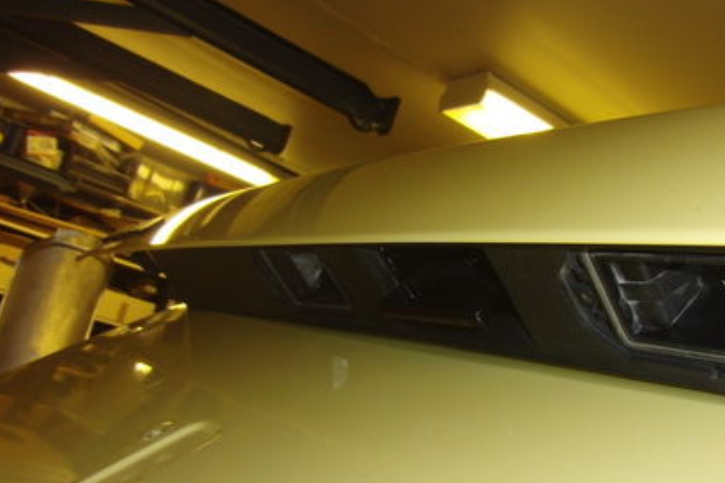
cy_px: 294
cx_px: 506
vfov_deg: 34.1
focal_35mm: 39
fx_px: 785
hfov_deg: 48.4
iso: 200
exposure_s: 1/60
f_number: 3.2
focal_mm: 4.3
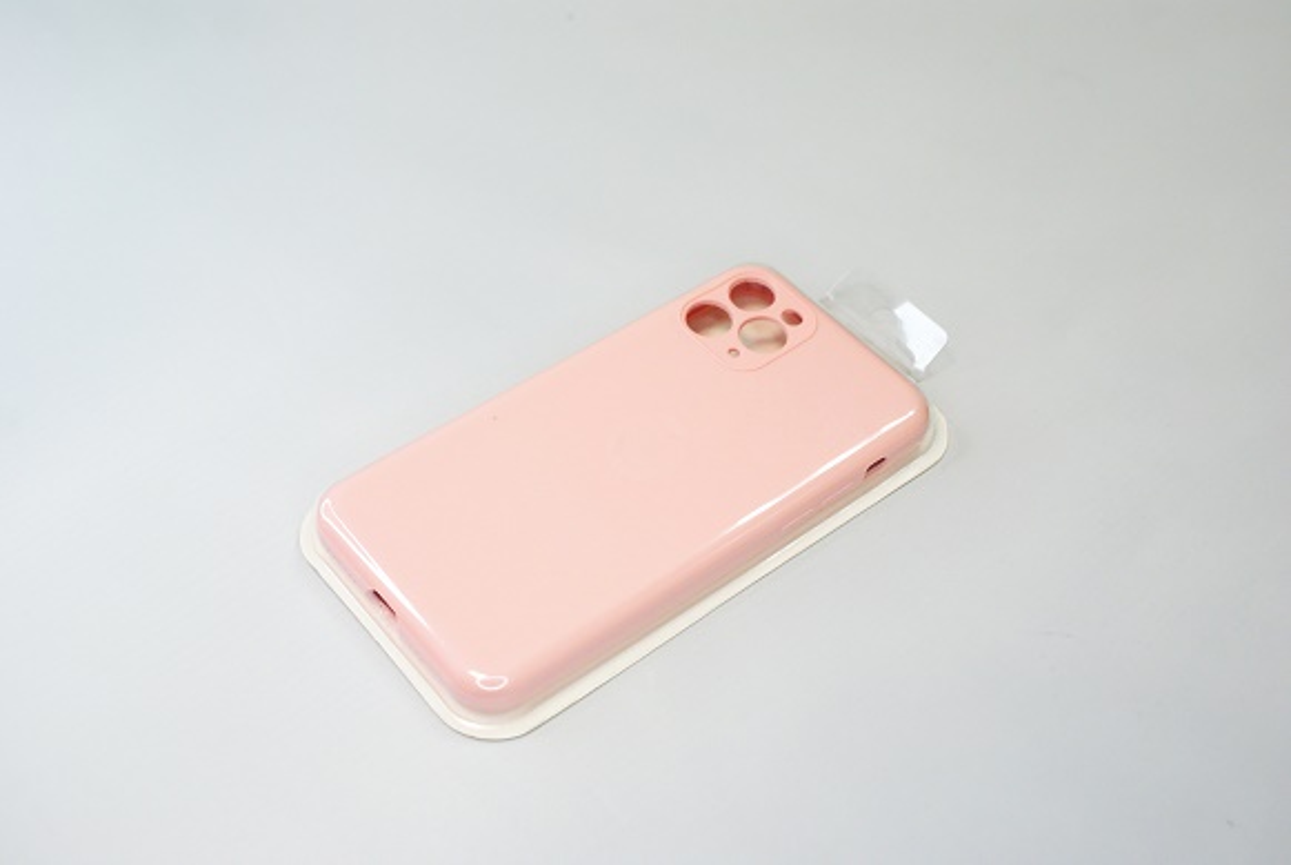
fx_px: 1616
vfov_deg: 29.9
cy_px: 432
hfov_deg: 43.6
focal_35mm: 45
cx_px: 646
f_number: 5
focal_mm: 30
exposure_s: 1/160
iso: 1600
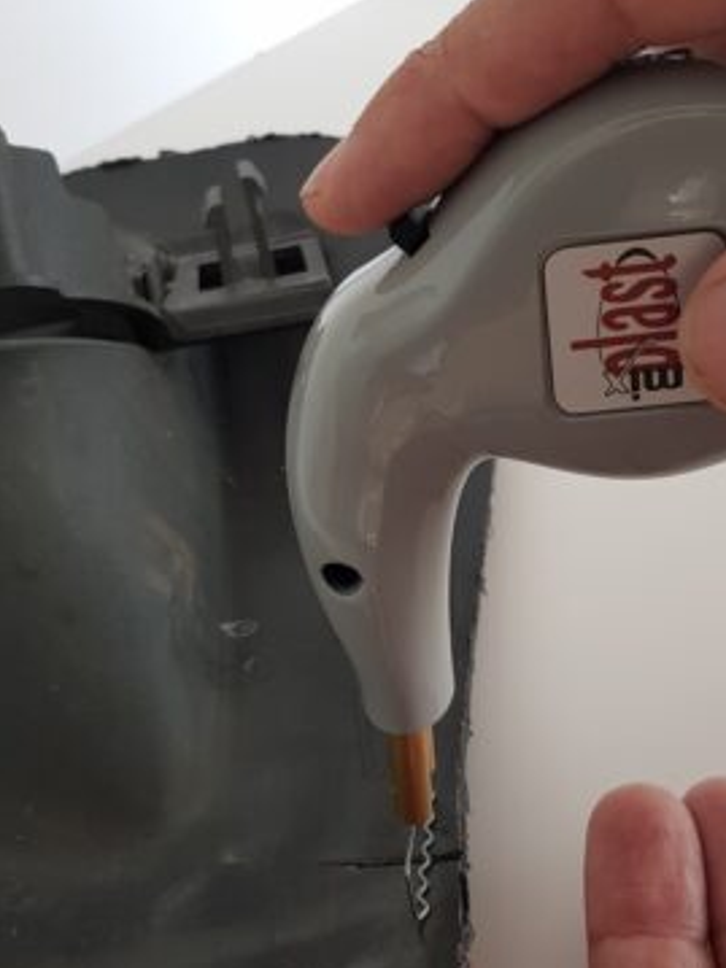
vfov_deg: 61.7
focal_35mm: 29
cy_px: 488
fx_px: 811
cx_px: 399
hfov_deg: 48.1
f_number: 1.7
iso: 64
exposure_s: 1/50
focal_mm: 4.2
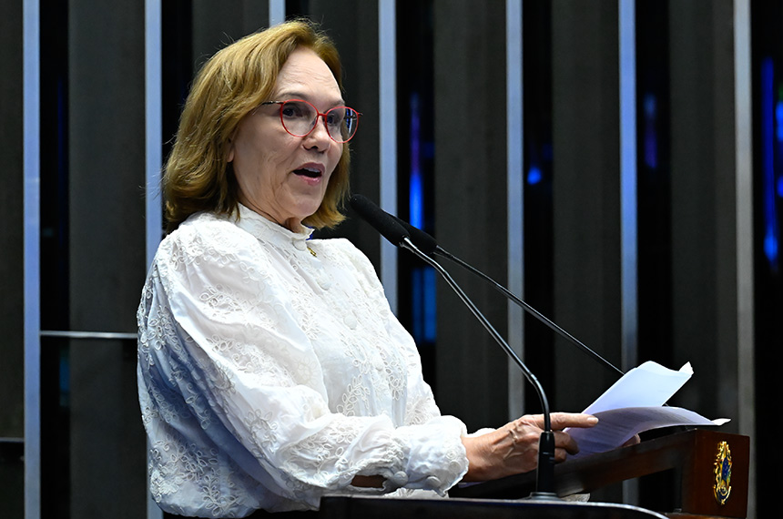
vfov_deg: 5.9
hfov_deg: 8.9
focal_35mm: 232
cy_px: 260
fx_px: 5037
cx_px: 392
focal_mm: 155
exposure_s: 1/160
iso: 6400
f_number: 5
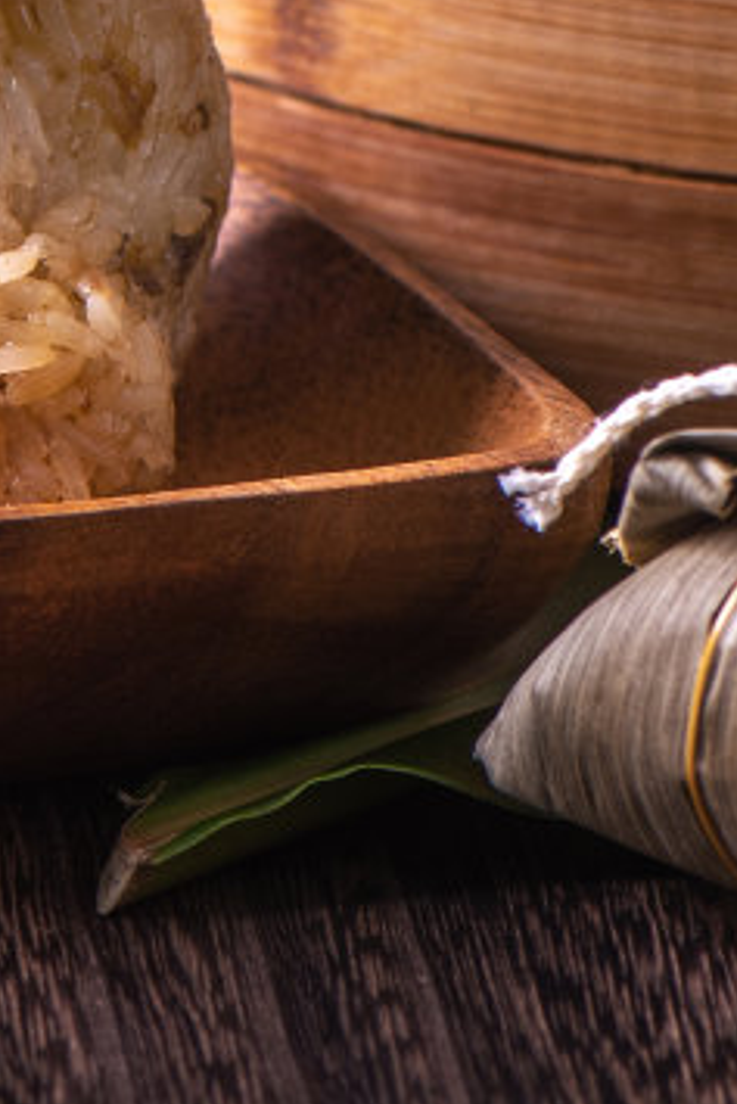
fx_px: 14510
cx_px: 536
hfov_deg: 2.9
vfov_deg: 4.3
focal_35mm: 473
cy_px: -1259
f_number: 8
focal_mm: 105
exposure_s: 1/125
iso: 100
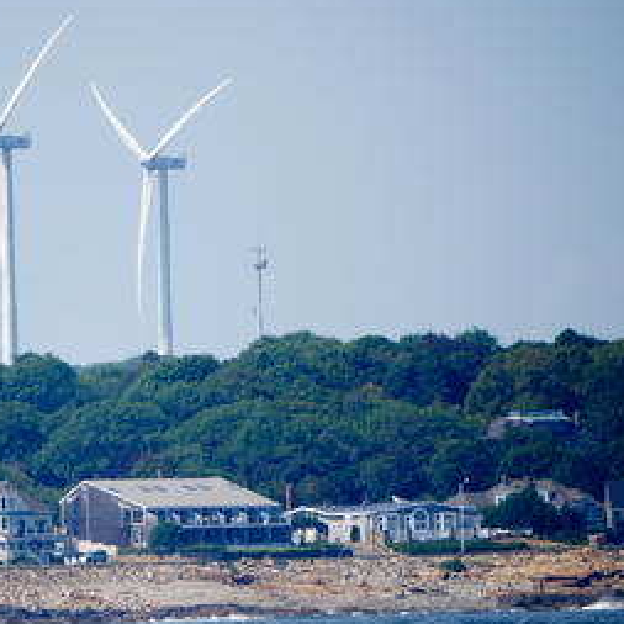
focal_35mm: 942
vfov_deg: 1.9
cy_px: 326
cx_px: 160
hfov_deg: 1.9
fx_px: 19212
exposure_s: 1/1300
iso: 200
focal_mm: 300
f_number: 5.6
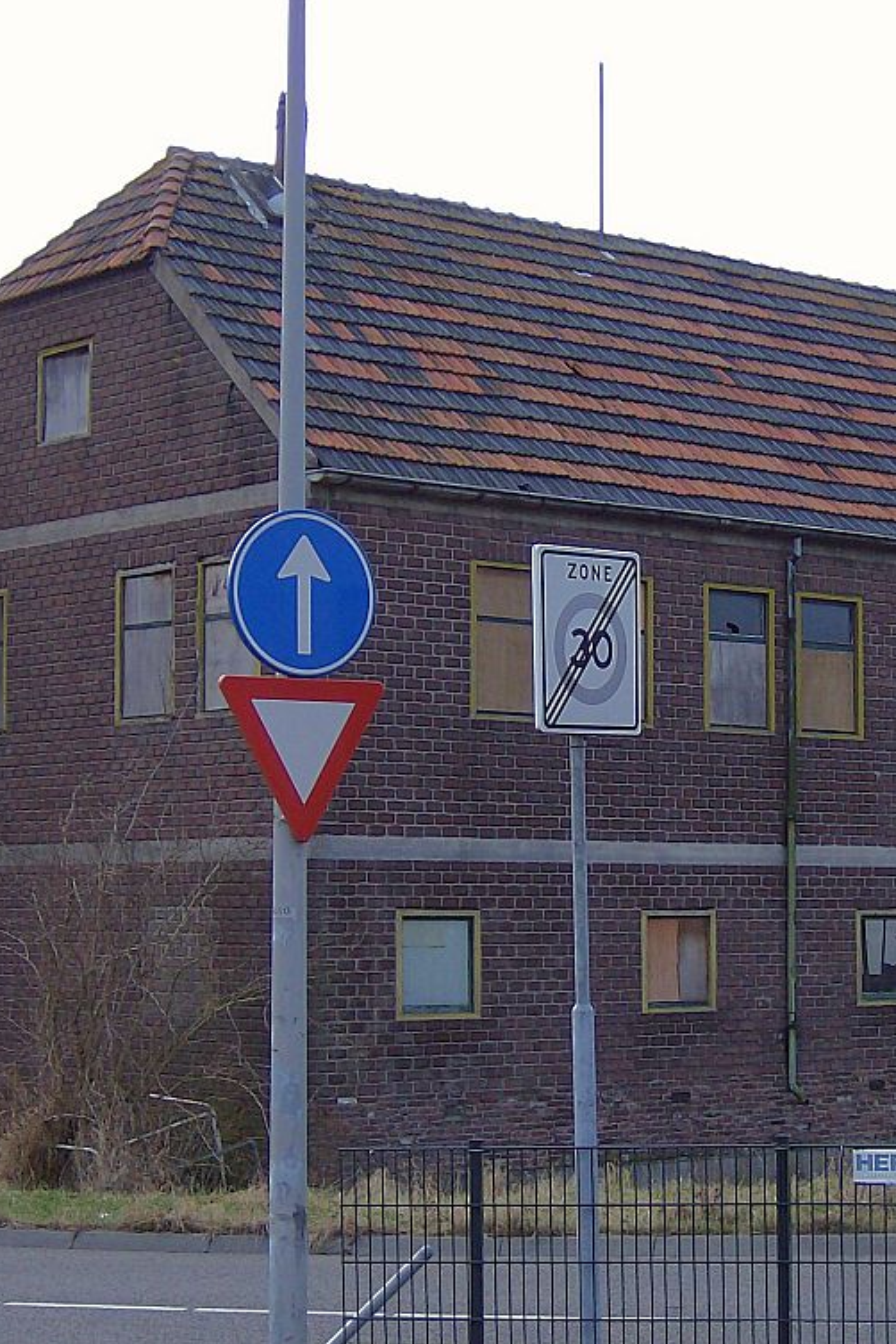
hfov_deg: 17.3
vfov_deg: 25.7
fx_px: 2949
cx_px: 503
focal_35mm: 79
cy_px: 670
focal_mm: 9.3
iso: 100
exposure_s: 1/229
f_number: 3.4
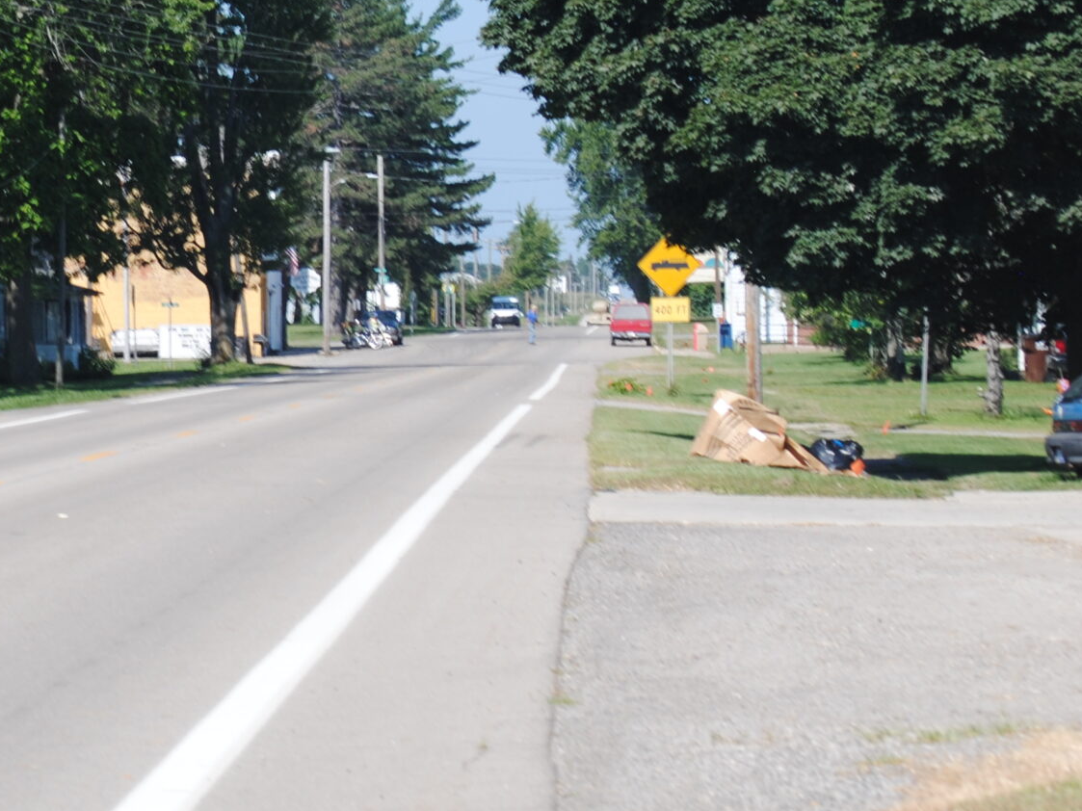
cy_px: 352
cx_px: -100
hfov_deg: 10.8
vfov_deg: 8.2
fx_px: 5660
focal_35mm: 181
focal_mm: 55
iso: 100
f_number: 8
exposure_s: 1/250
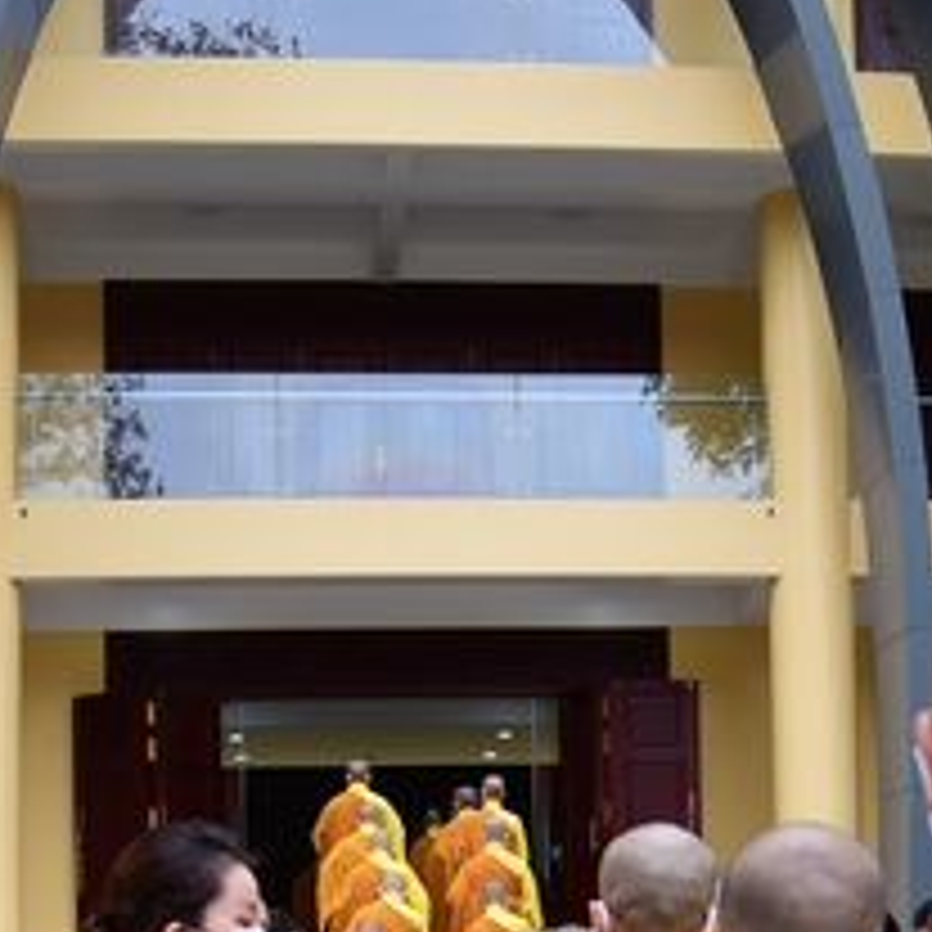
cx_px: 482
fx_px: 1950
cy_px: 955
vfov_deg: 25.4
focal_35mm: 64
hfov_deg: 26.9
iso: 160
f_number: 4
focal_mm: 24
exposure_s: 1/80
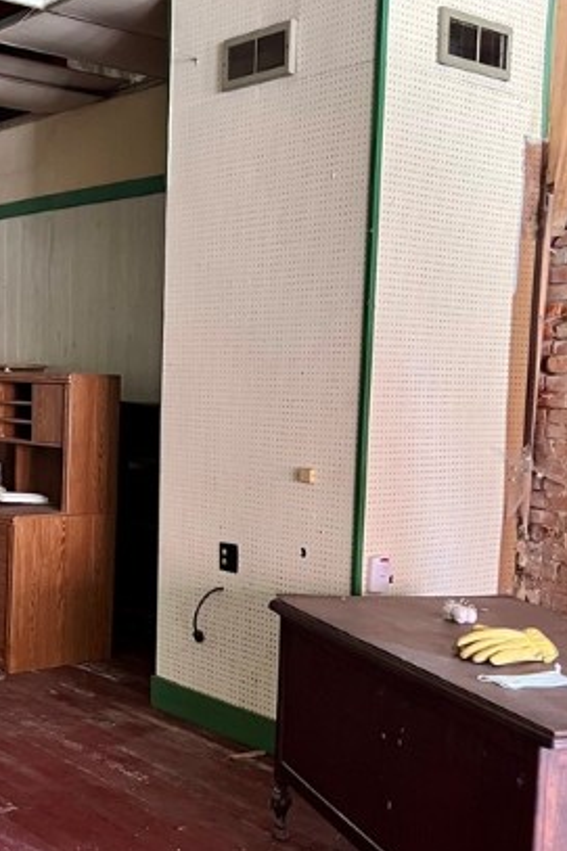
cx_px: 182
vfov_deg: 38.7
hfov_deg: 26.3
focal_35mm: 51
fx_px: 1206
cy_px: 508
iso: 500
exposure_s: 1/59
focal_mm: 5.7
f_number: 1.5
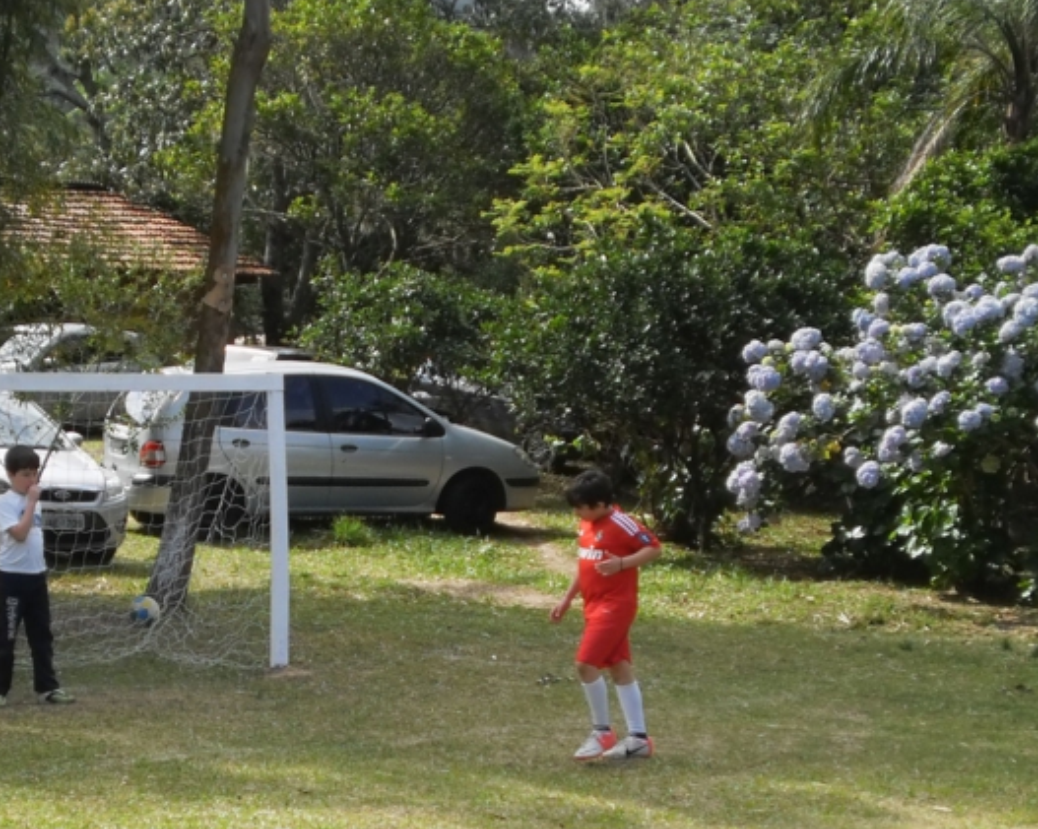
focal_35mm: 112
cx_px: 388
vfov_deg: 13.7
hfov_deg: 17.1
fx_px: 3439
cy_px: 551
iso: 100
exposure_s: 1/400
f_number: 4.2
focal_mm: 10.3
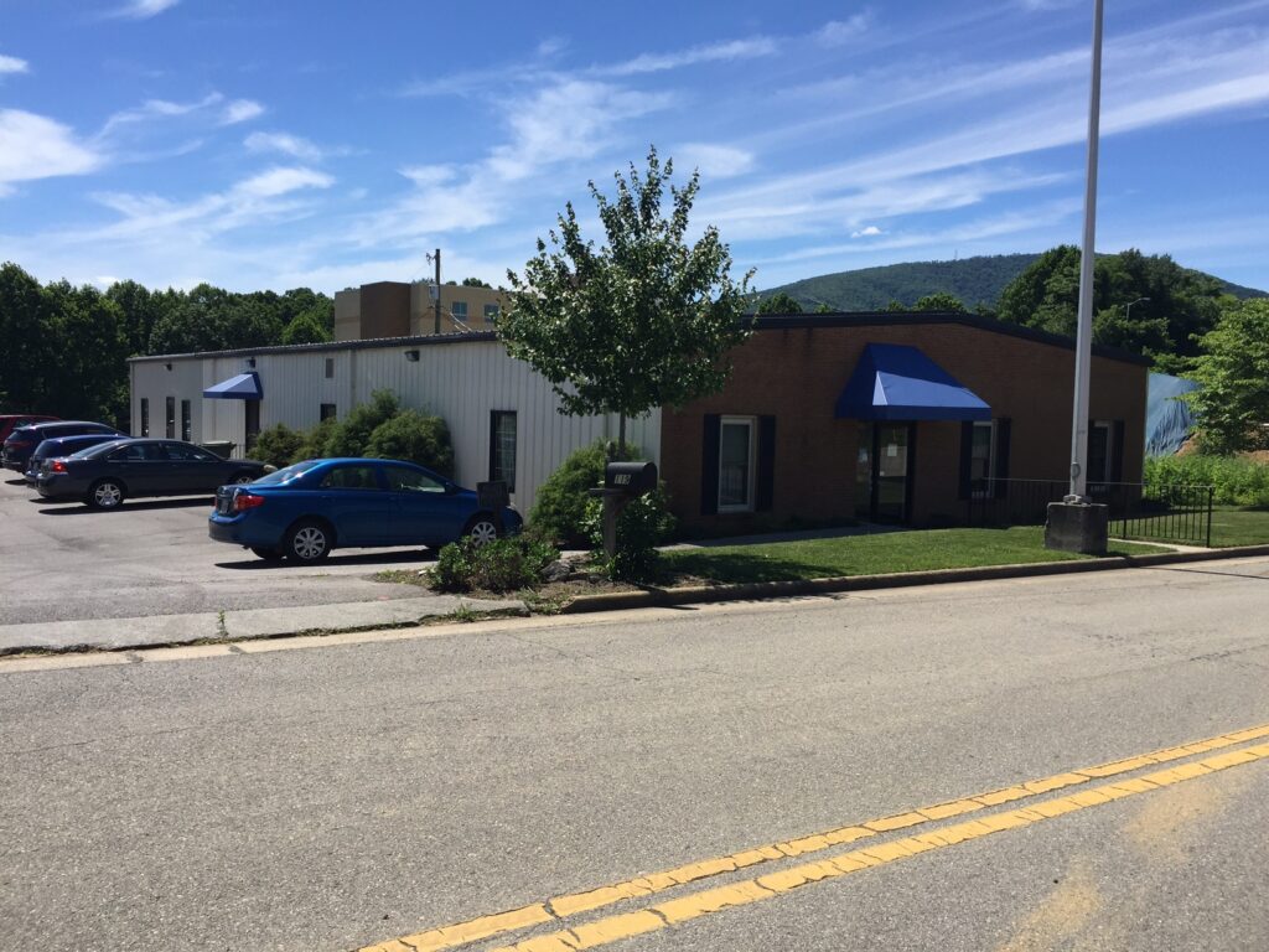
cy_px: 476
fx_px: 1063
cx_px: 634
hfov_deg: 61.7
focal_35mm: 29
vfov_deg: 48.2
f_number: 2.2
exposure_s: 1/2326
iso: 32
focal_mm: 4.15
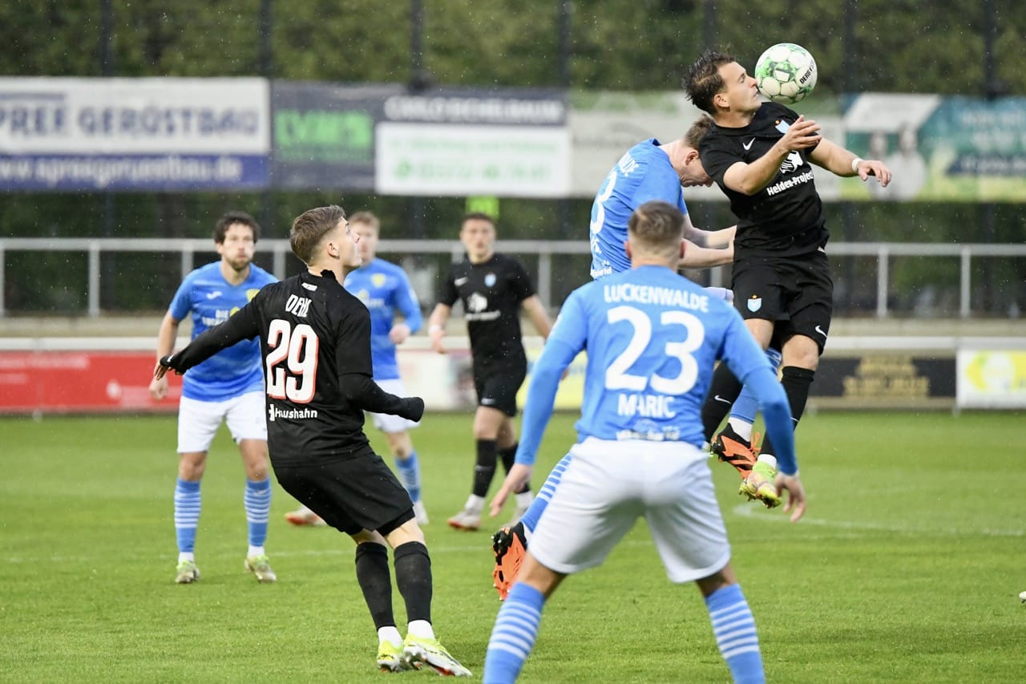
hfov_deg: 10.8
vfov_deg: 7.2
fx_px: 5414
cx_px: 513
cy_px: 342
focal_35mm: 190
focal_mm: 190
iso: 8000
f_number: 2.8
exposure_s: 1/1600
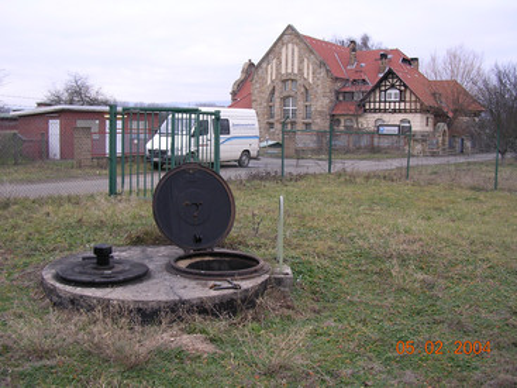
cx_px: 258
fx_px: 567
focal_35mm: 38
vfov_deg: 37.7
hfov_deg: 49.0
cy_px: 194
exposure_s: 1/65.7
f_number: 2.8
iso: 100
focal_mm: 5.8
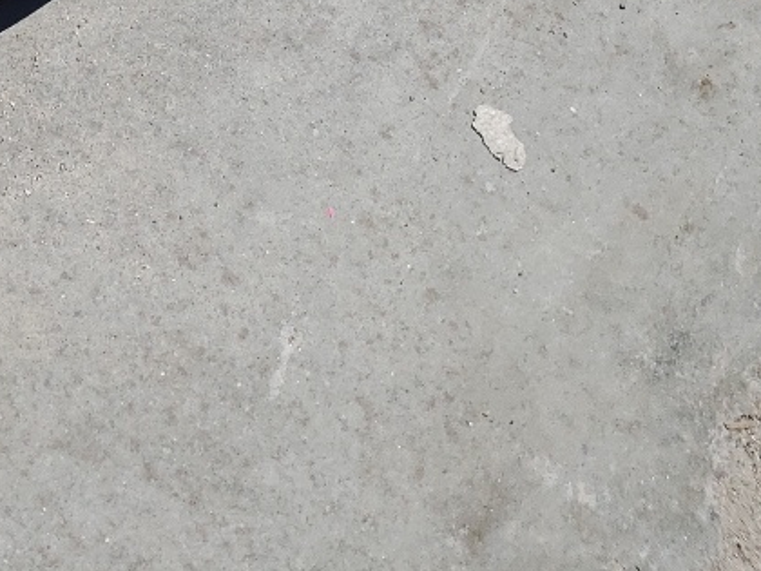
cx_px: -54
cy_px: -513
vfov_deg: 13.2
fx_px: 2176
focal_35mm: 99
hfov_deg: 19.1
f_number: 1.5
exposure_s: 1/10000
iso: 50
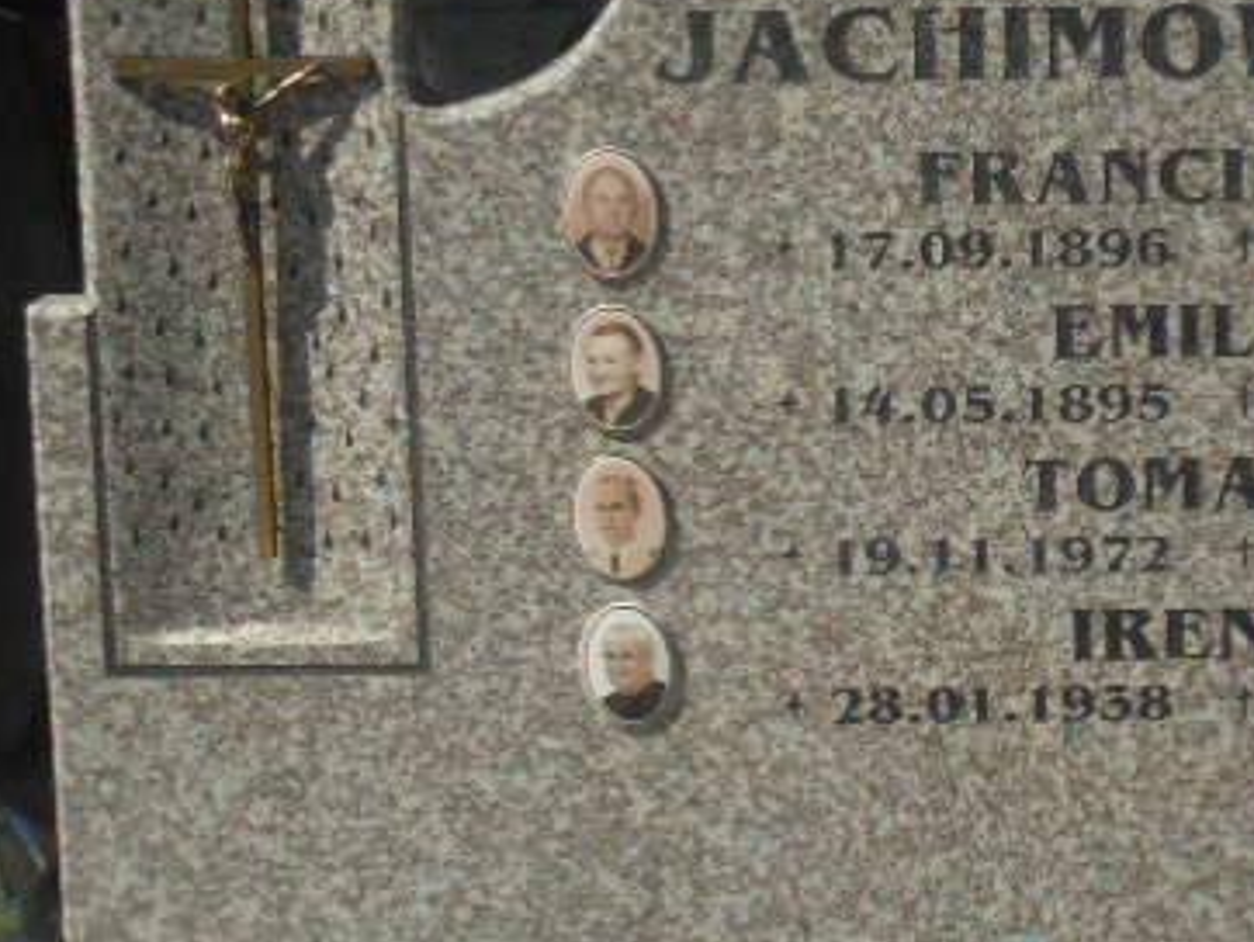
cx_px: 970
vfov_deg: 15.0
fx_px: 3589
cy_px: 391
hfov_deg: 19.6
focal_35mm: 99
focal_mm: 10.1
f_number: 5.2
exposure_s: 1/640
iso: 100
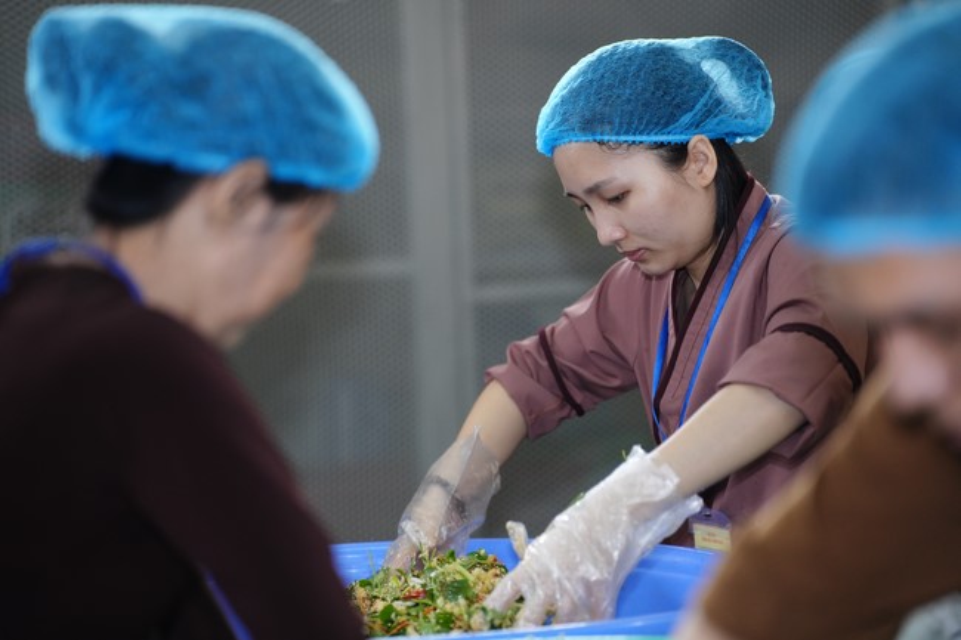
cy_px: 320
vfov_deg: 9.1
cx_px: 480
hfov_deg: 13.7
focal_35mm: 150
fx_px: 4003
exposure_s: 1/250
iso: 2000
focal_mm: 150
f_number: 2.8
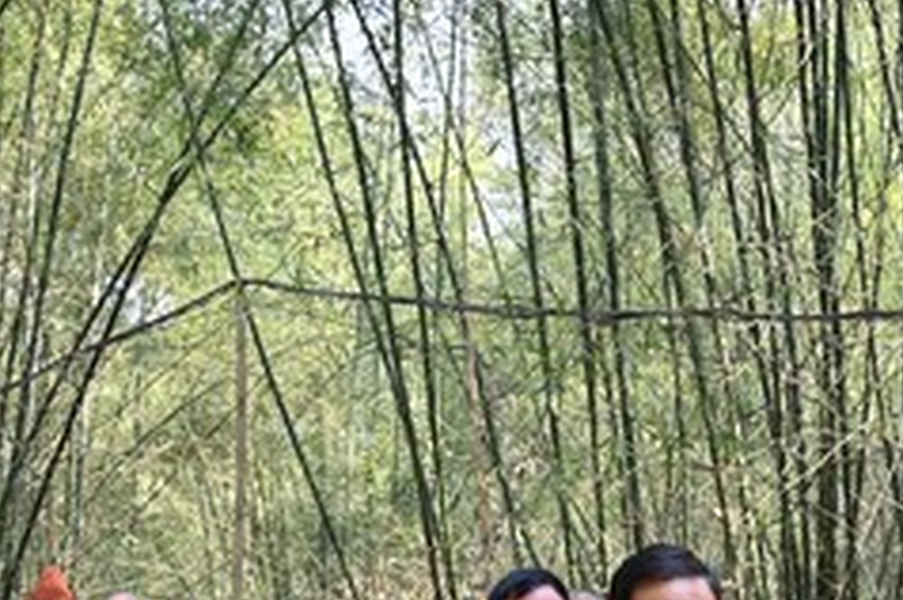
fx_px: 2054
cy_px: 744
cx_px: 467
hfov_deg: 24.8
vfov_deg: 15.9
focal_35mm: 82
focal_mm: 30
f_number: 4.5
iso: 200
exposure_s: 1/200
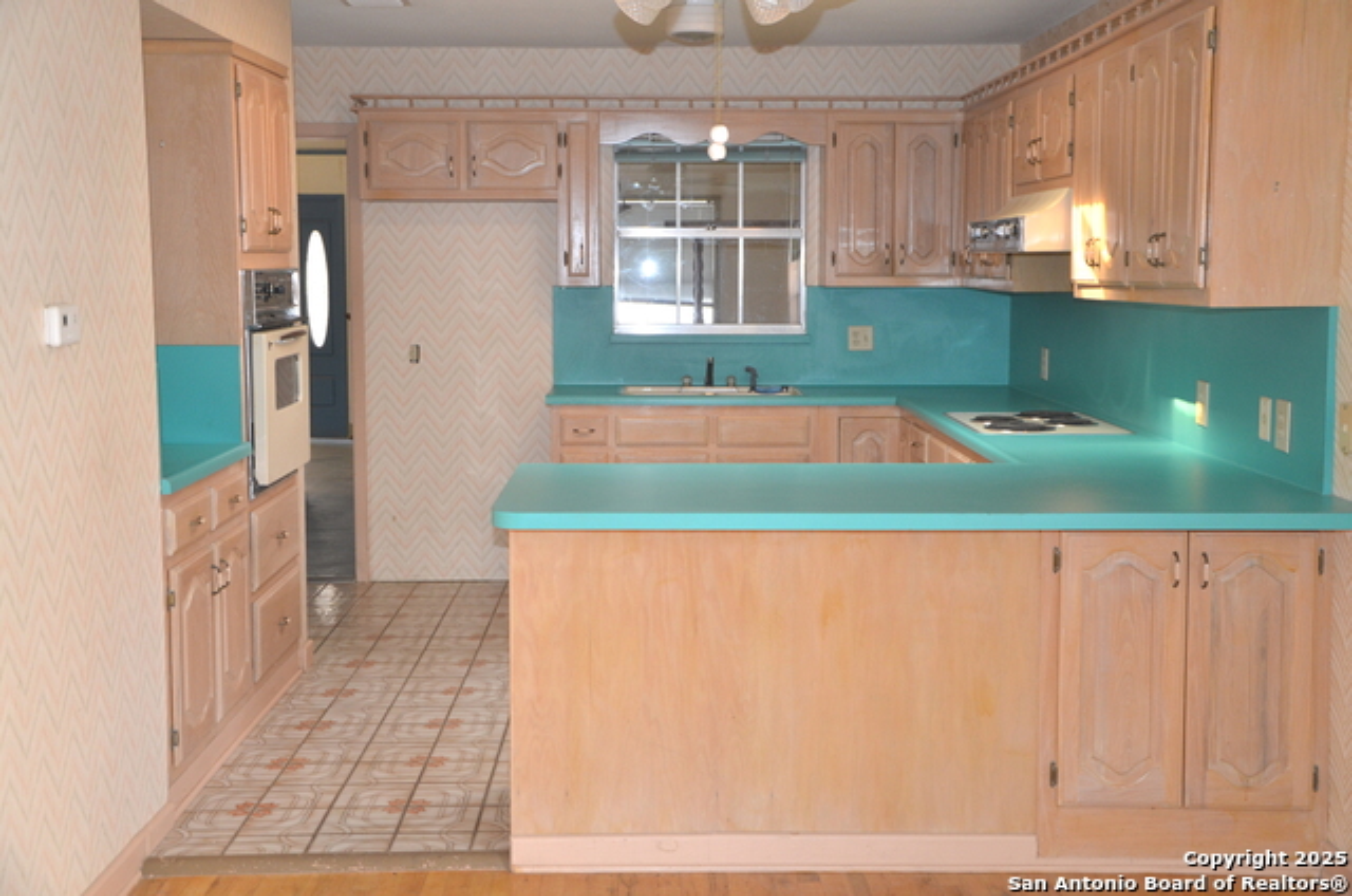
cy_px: 448
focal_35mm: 45
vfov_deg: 29.7
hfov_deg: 43.7
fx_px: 1687
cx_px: 676
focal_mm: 30
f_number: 4.2
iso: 800
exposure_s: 1/60
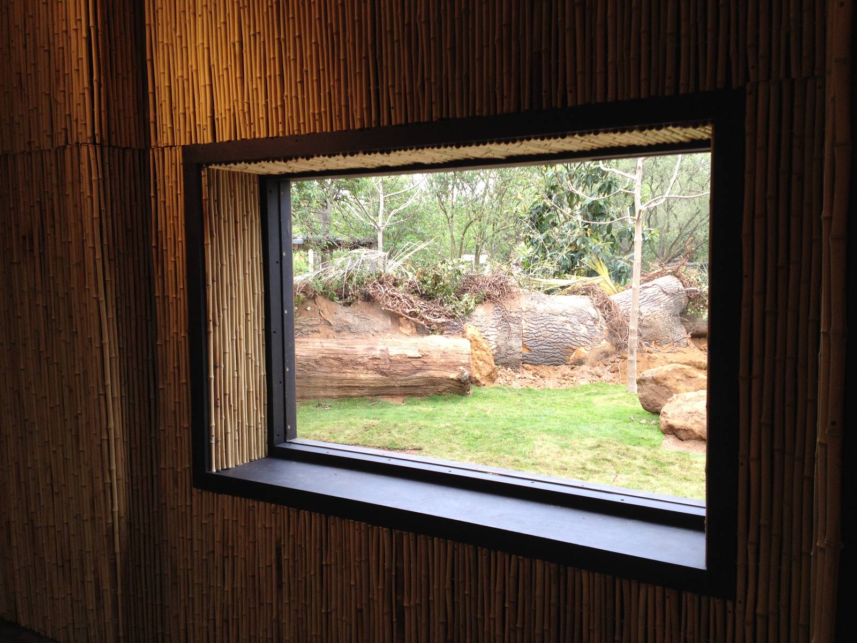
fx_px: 867
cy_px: 322
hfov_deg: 52.6
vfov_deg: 40.7
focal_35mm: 35
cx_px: 428
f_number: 2.4
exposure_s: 1/120
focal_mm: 4.28
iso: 64
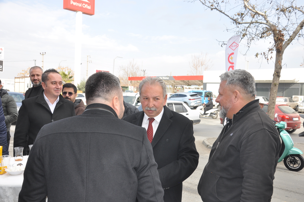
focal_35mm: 36
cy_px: 101
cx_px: 152
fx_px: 304
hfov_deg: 53.2
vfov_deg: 36.8
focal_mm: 24
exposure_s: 1/200
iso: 200
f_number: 7.1
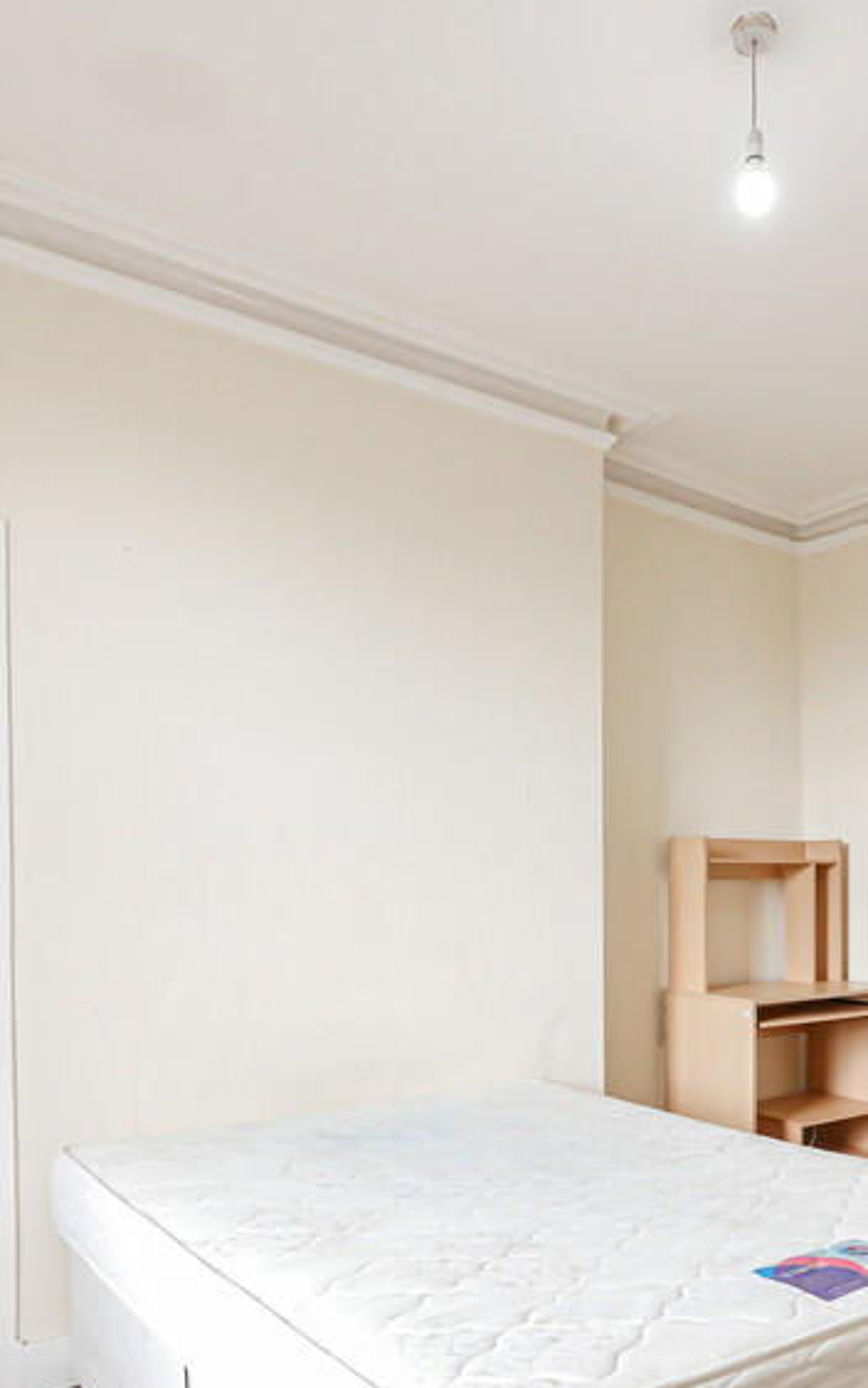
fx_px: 1022
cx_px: 651
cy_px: 922
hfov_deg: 44.5
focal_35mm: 27
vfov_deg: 66.6
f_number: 4
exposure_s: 1/60
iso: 500
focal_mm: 7
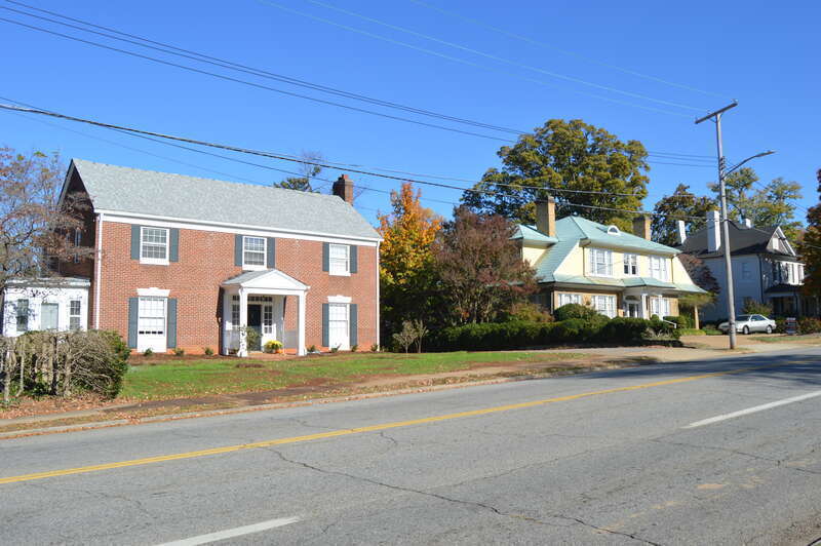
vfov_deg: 43.5
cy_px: 273
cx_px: 410
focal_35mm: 30
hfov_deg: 62.0
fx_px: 684
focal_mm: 20
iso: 100
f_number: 9
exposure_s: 1/320
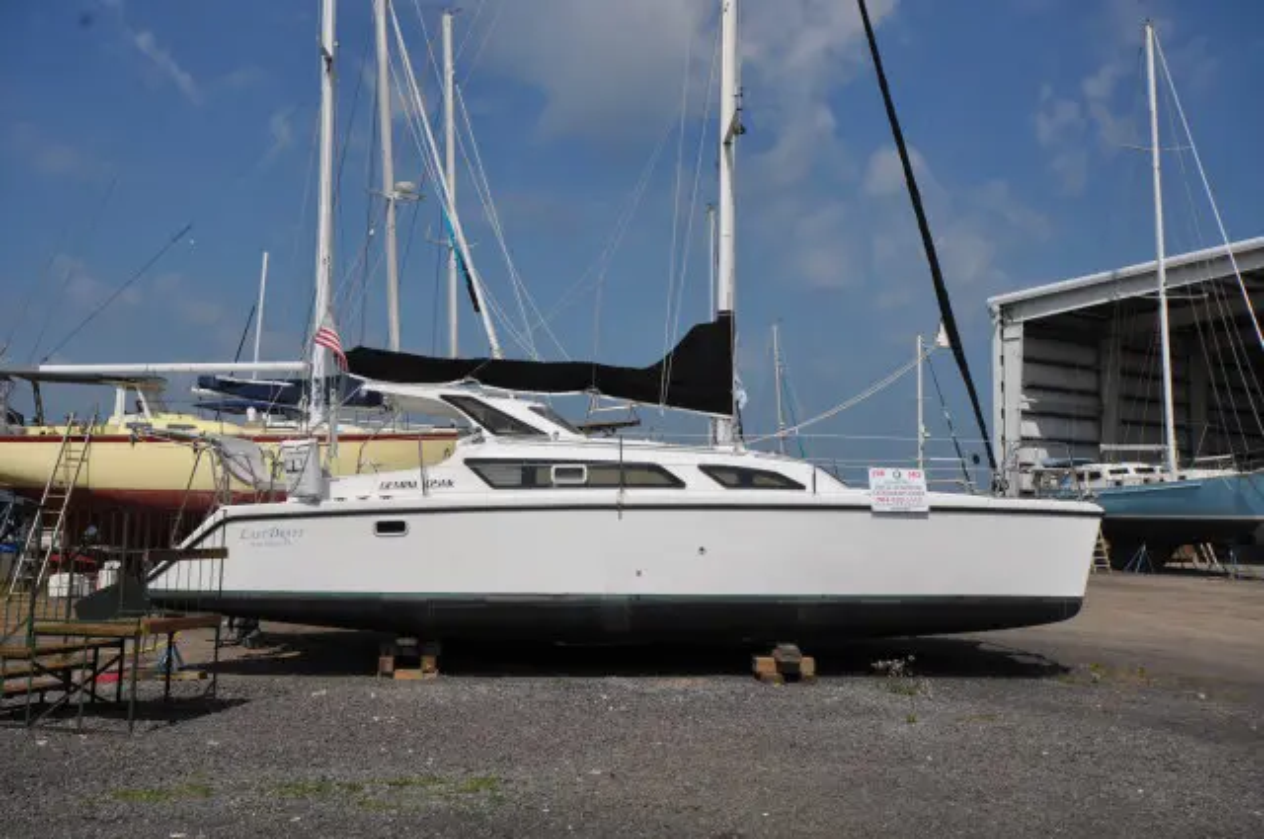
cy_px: 420
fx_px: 1157
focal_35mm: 33
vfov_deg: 39.9
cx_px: 632
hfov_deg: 57.3
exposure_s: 1/640
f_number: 11
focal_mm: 22
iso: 200
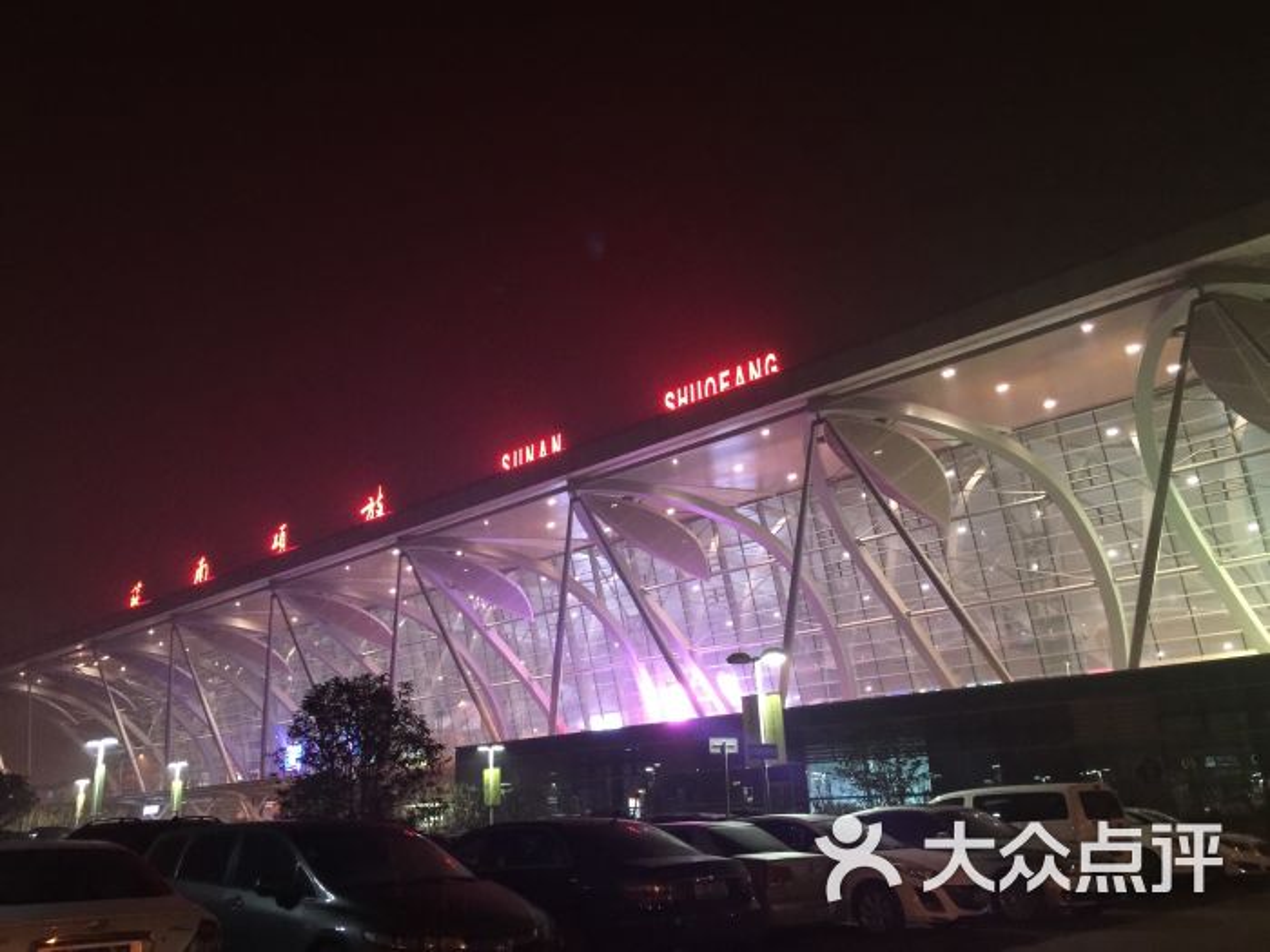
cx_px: 635
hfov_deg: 61.7
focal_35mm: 29
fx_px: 1064
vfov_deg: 48.2
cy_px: 476
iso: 80
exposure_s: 1/4
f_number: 2.2
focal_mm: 4.15
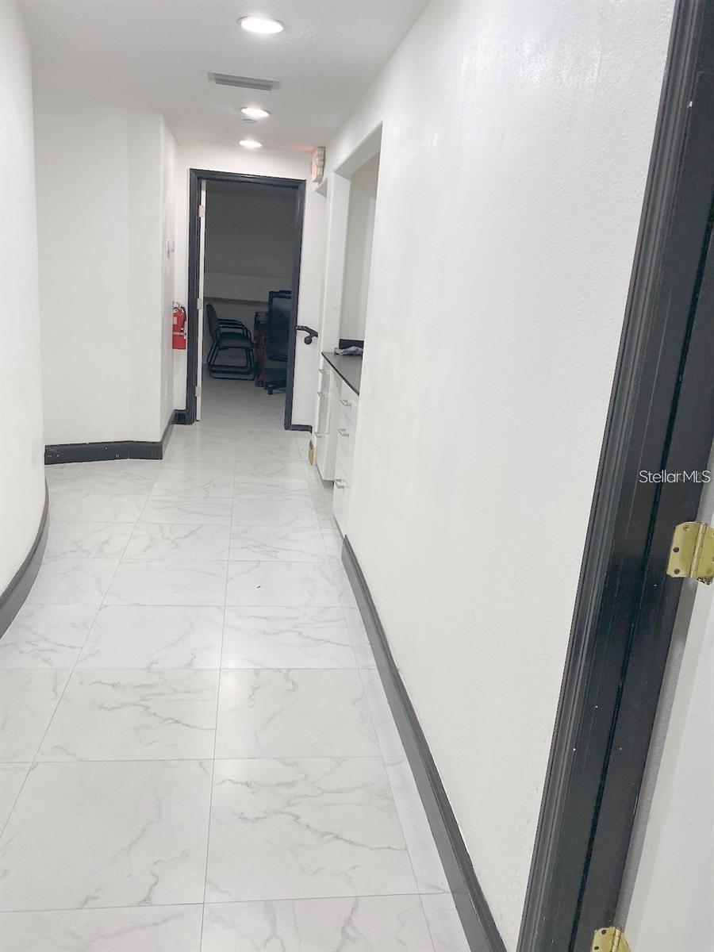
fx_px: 715
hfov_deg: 53.1
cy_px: 476
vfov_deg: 67.3
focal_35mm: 26
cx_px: 357
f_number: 1.8
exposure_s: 1/120
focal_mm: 4.25
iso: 125
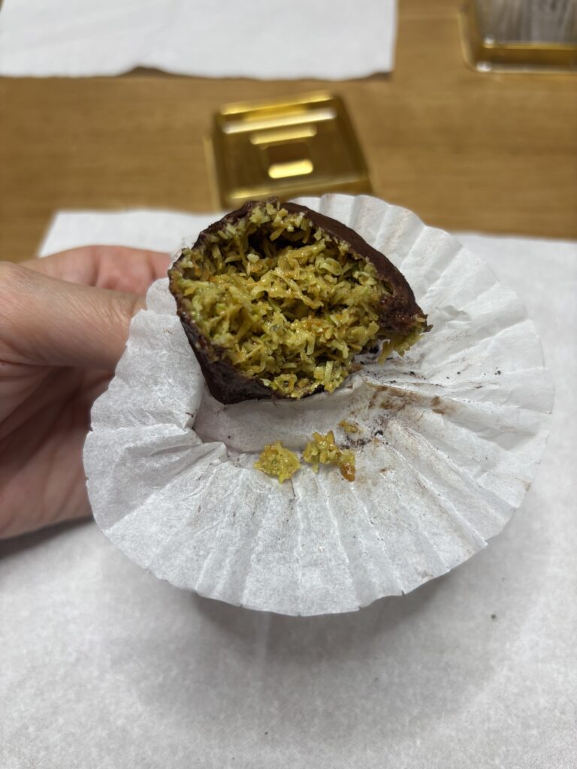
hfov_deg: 53.1
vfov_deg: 67.3
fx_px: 578
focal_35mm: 26
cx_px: 288
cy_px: 384
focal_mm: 5.96
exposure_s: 1/120
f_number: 1.6
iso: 80
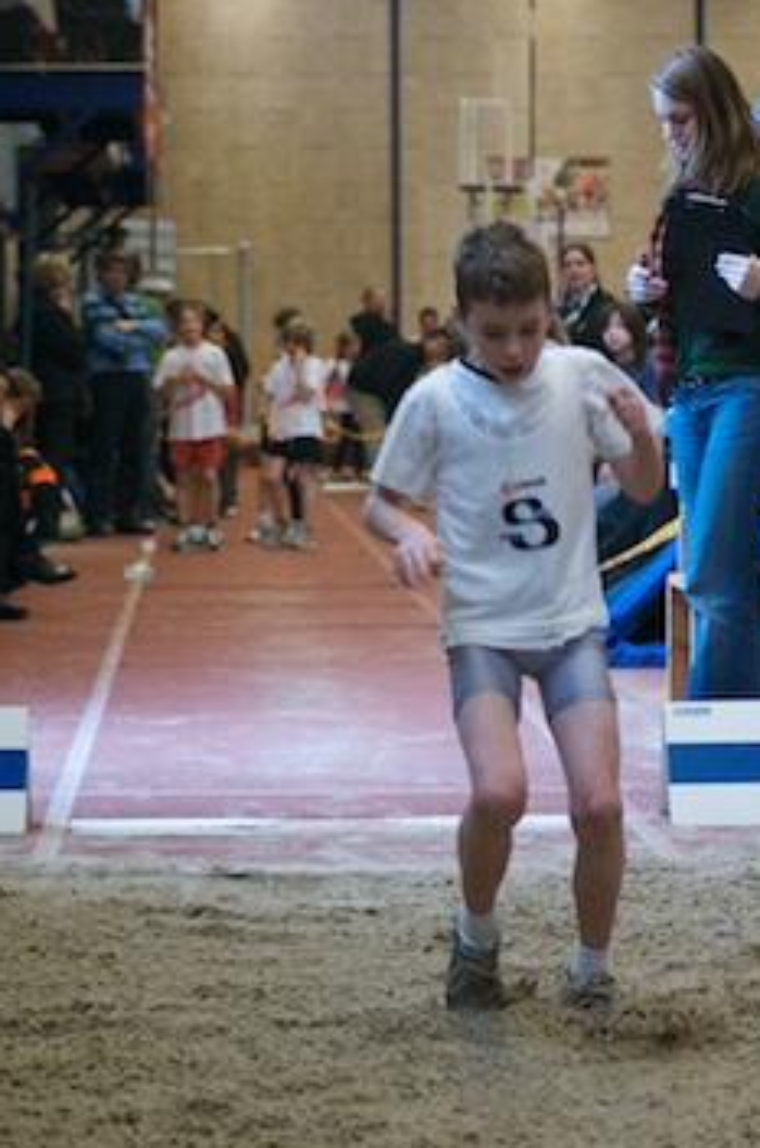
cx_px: 455
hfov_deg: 9.2
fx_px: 4741
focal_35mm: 149
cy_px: 574
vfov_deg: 13.8
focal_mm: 70
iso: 3200
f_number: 4.5
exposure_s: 1/250
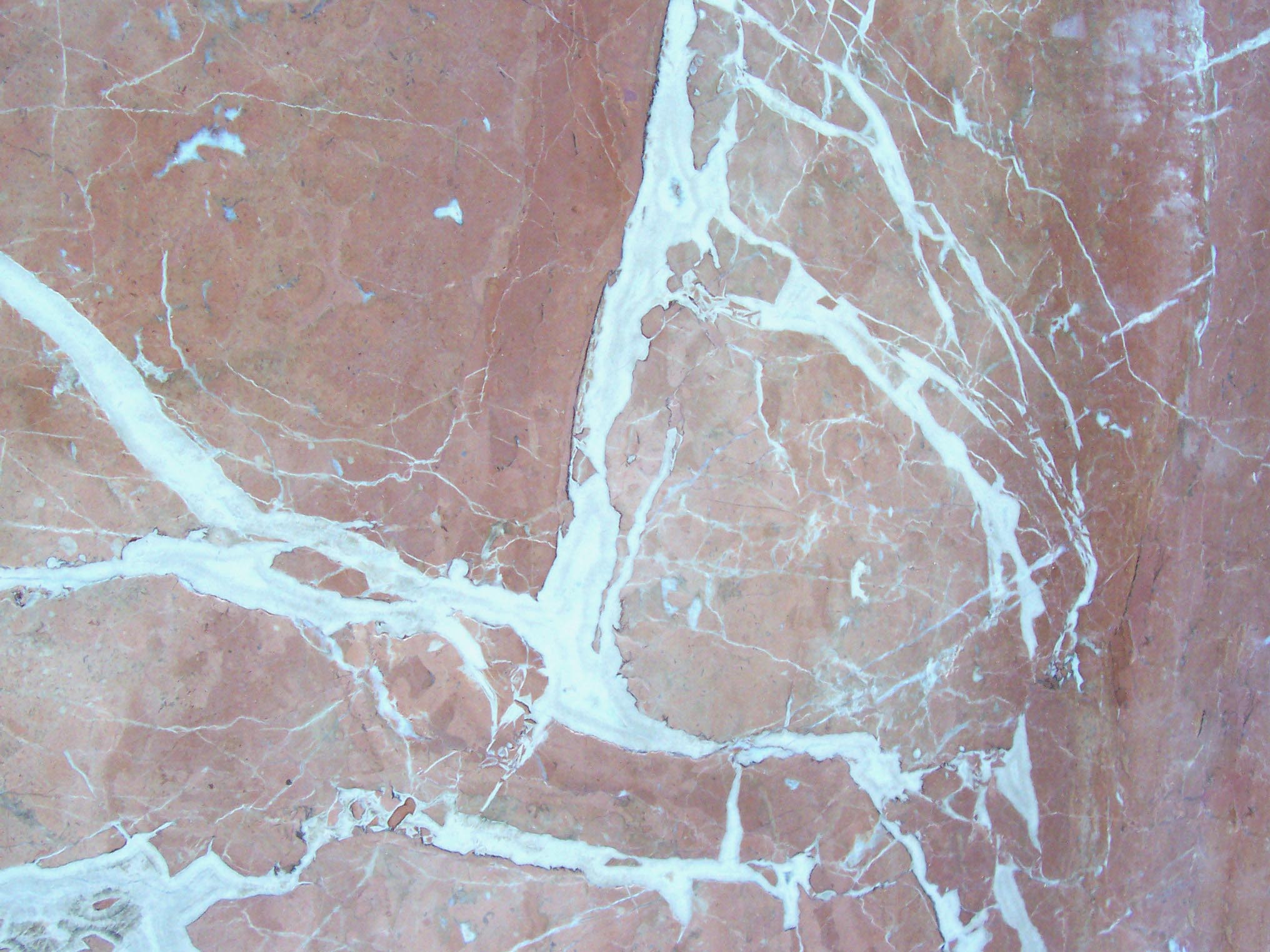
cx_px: 635
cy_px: 476
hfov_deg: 50.1
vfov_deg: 38.7
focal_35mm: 37
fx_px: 1357
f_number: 2.8
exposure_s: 1/30
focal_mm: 5.6
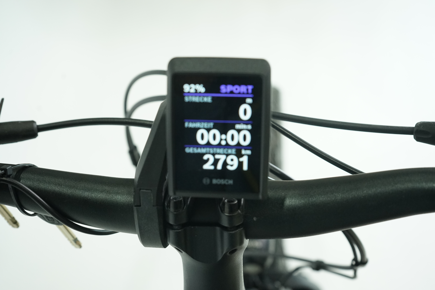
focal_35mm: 43
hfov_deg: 45.4
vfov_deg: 31.2
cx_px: 218
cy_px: 145
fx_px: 520
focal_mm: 43
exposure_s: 1/200
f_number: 5.6
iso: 2500
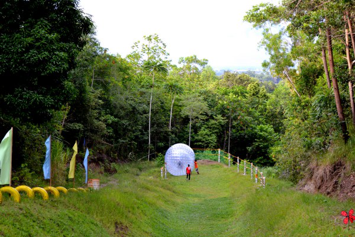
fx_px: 813
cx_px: 178
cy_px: 118
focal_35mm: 82
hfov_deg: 24.6
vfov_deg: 16.6
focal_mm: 55
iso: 220
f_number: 5.6
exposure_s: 1/125
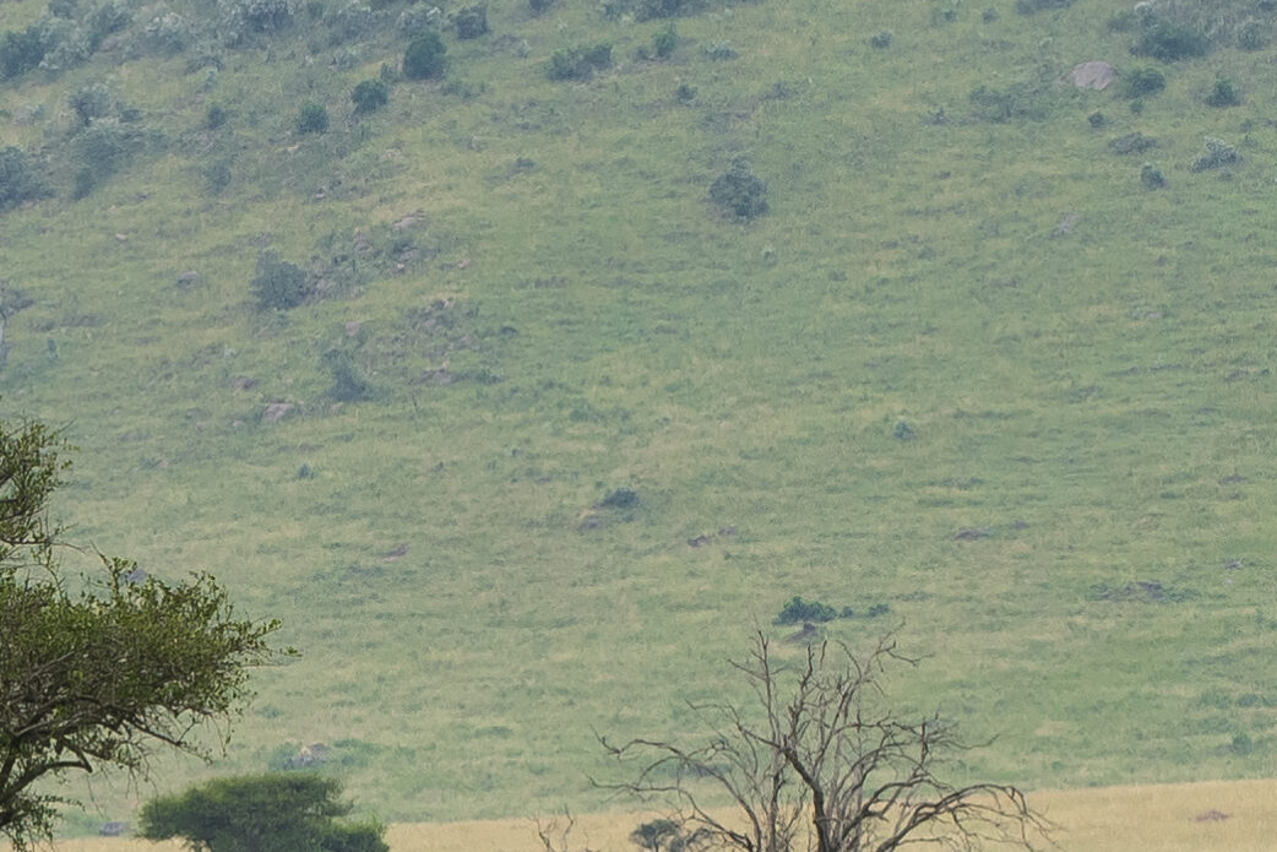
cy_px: 802
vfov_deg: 1.9
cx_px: -118
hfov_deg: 2.9
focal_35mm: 720
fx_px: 25542
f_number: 8
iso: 280
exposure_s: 1/350
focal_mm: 125
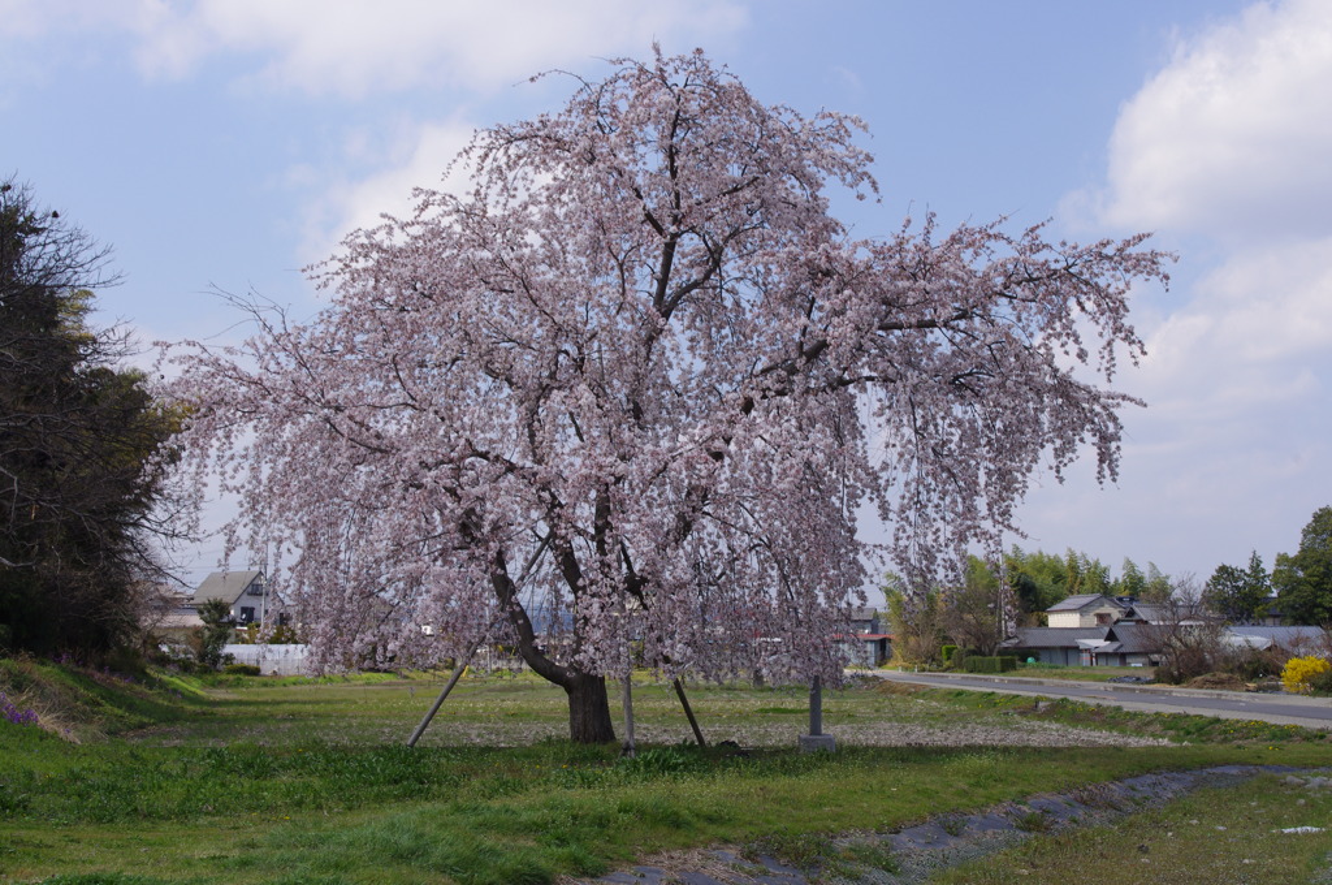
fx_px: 1811
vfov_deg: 27.5
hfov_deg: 40.4
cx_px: 666
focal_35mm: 49
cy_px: 442
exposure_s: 1/200
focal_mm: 32.5
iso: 200
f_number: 11
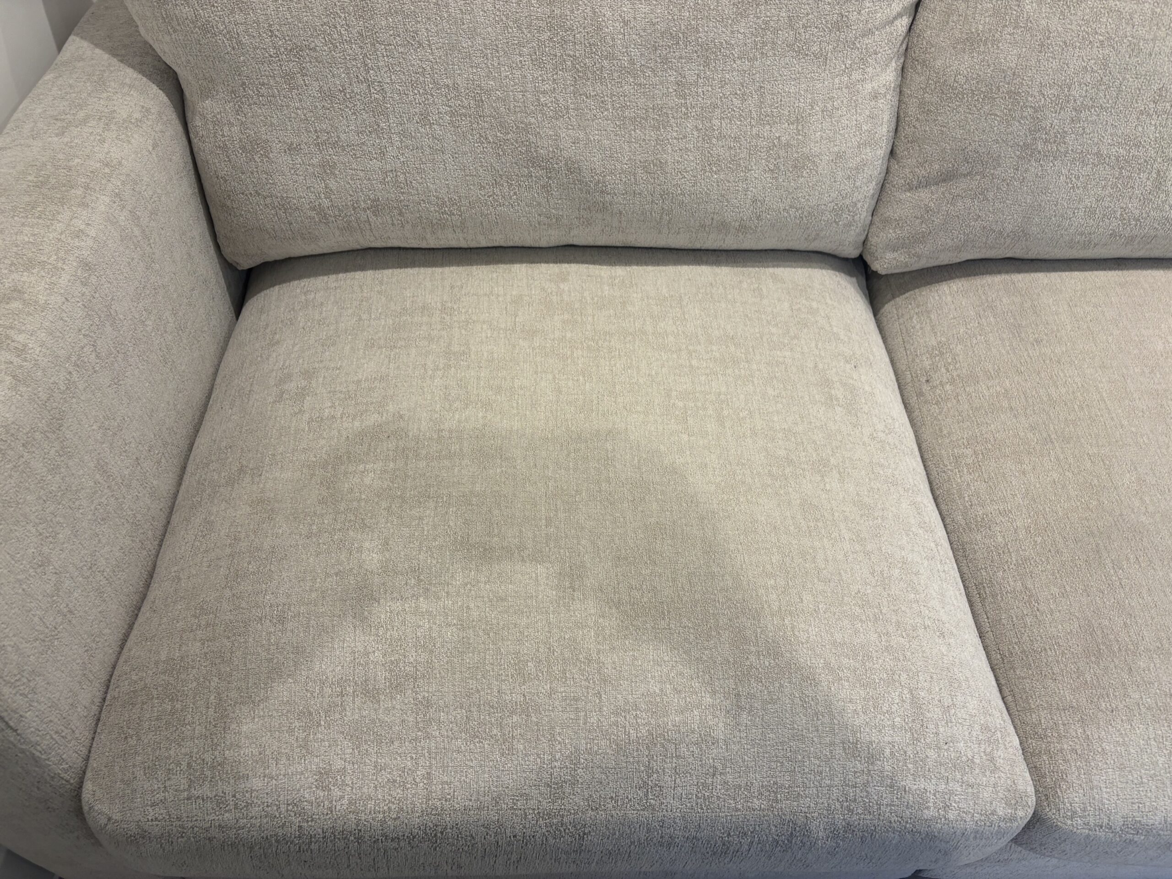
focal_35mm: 26
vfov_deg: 53.1
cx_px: 586
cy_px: 440
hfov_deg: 67.3
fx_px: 880
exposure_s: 1/50
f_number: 1.6
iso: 80
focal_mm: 5.96
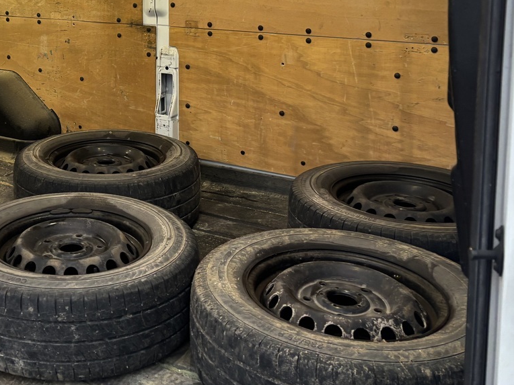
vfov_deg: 28.3
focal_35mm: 49
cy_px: 26
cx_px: 79
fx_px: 728
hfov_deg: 37.1
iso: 160
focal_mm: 5.96
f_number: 1.6
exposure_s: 1/50
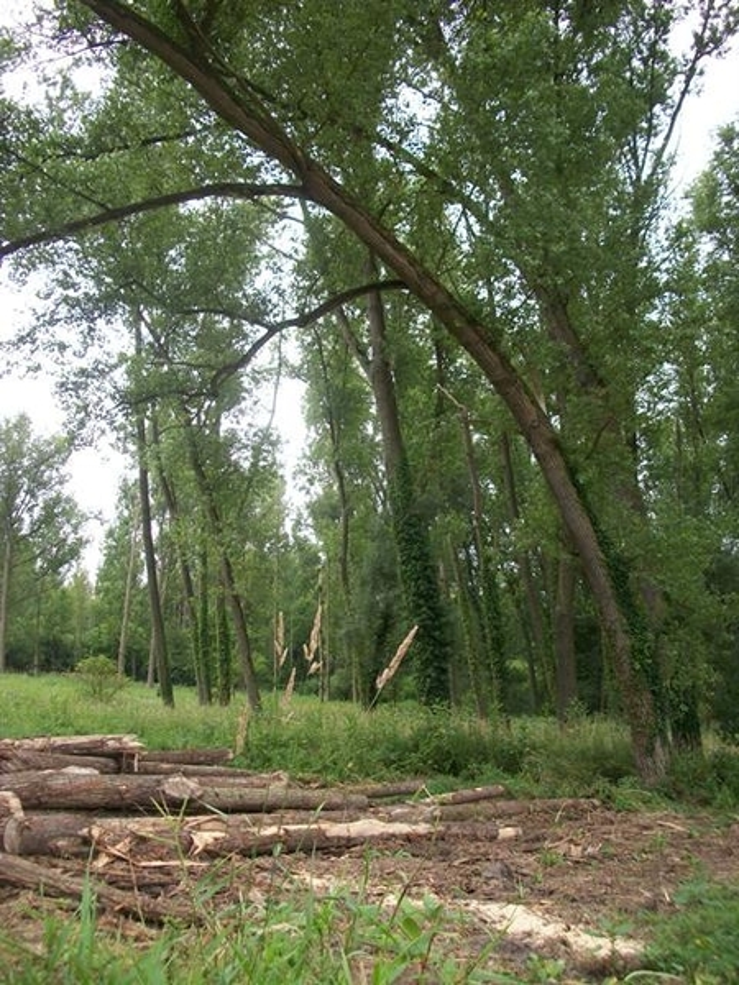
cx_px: 370
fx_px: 911
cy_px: 492
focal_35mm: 32
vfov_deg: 56.8
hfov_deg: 44.2
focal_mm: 5.7
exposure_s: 1/160
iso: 80
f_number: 2.9
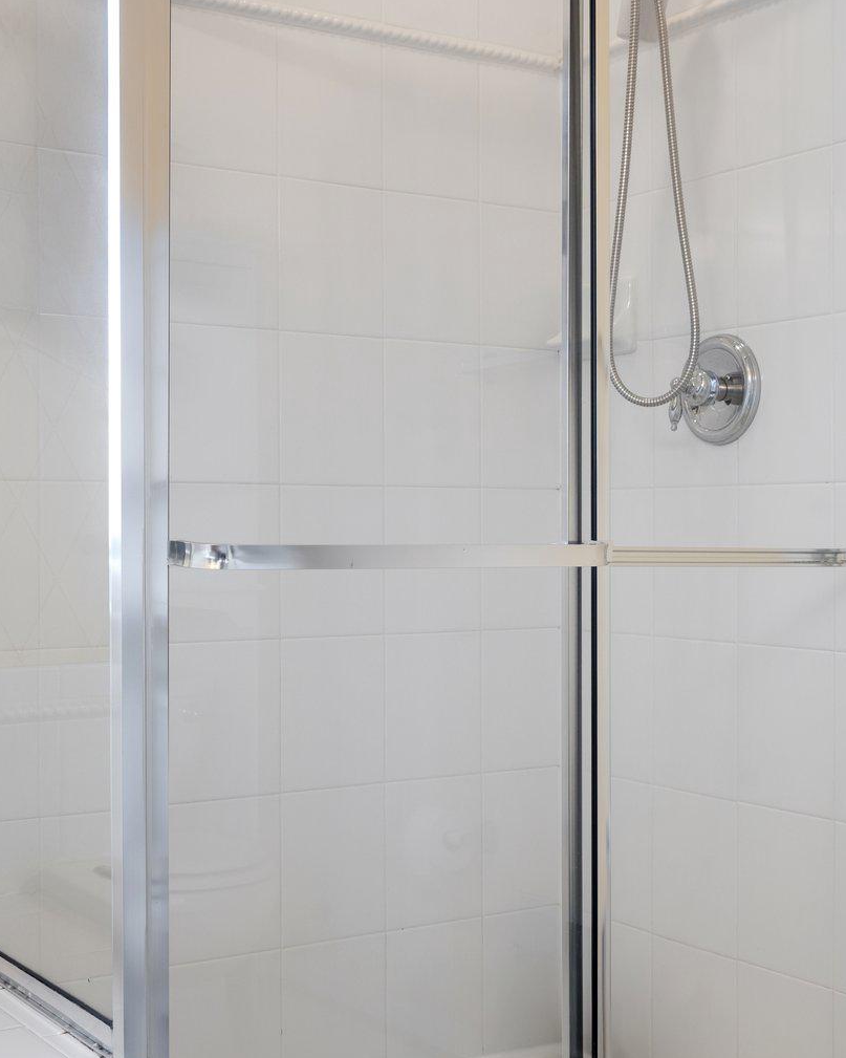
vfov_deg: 37.3
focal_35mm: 50
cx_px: 396
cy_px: 516
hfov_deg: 30.2
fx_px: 1565
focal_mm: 35
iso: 500
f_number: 8
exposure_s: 1/30
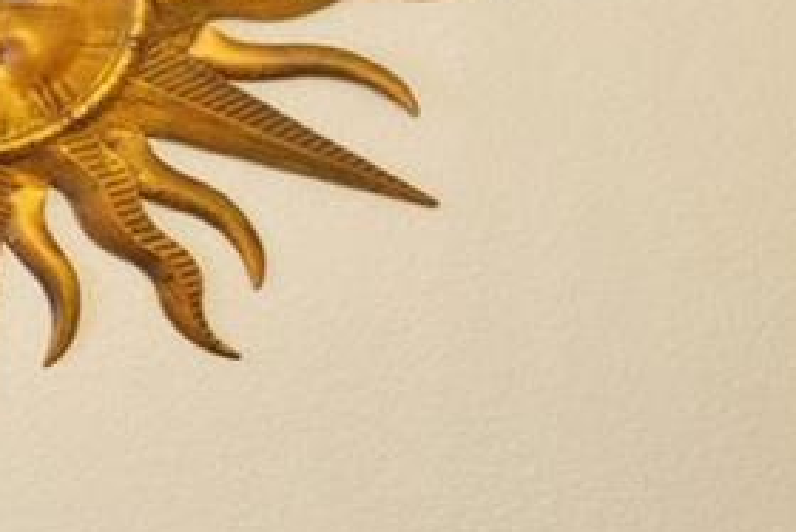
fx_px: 1770
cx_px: -1353
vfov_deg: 16.9
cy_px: 427
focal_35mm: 80
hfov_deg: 13.1
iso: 400
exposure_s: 1/3
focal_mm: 14
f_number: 6.3
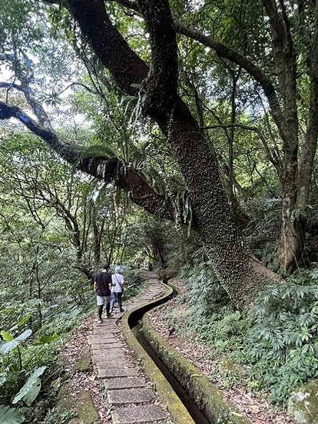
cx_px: 125
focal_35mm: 20
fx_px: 245
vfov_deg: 81.0
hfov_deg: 65.3
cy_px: 250
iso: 250
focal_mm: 1.57
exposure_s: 1/62
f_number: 1.8
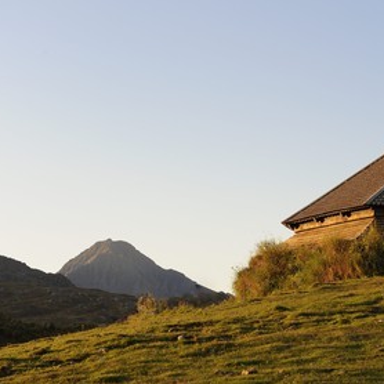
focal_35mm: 90
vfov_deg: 19.3
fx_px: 1130
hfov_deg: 19.2
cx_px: 258
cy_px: 192
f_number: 7.1
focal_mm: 70
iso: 200
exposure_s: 1/160
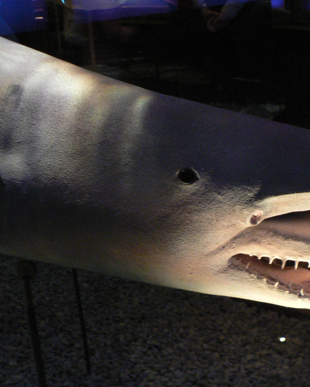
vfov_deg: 31.9
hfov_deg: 25.5
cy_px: 233
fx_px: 677
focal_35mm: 59
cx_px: 236
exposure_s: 1/4
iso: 200
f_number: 2.8
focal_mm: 6
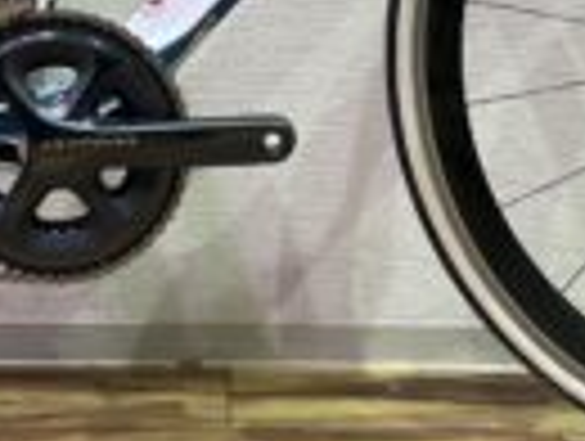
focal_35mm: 100
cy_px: -277
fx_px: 1693
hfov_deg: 19.5
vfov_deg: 13.7
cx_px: 176
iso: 80
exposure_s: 1/60
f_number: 1.6
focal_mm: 4.2
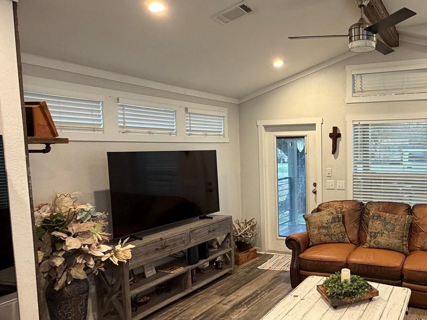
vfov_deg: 51.3
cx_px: 344
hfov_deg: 59.9
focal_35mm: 27
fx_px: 333
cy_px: 172
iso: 400
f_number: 2.2
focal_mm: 2.22
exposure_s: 1/60
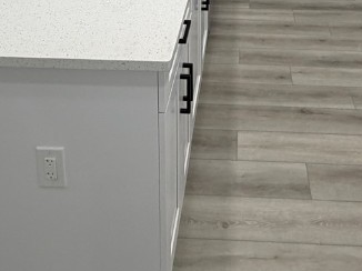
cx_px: 231
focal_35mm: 44
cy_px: -134
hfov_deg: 42.6
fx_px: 460
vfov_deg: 25.1
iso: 160
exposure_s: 1/120
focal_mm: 2.22
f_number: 2.2
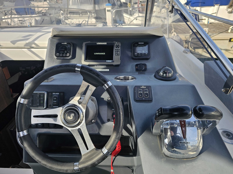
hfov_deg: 73.9
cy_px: 87
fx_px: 155
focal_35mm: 23
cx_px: 116
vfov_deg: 58.9
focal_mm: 6.3
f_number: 1.7
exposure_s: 1/461
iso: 16
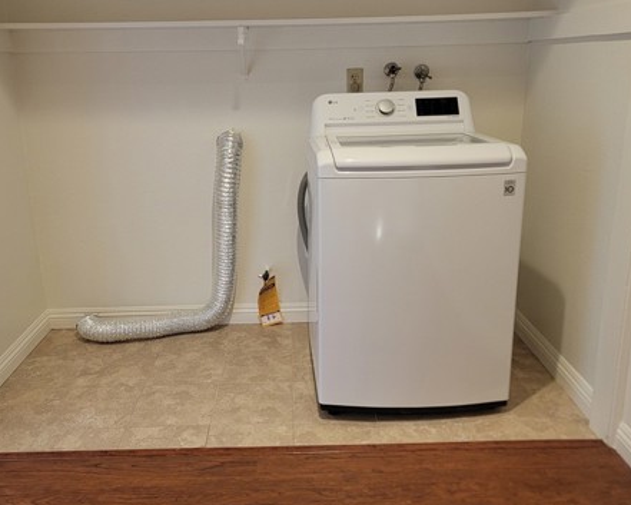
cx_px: 269
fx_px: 635
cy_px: 240
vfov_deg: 43.4
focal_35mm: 34
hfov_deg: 52.6
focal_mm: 6.7
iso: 250
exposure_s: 1/120
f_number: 1.8
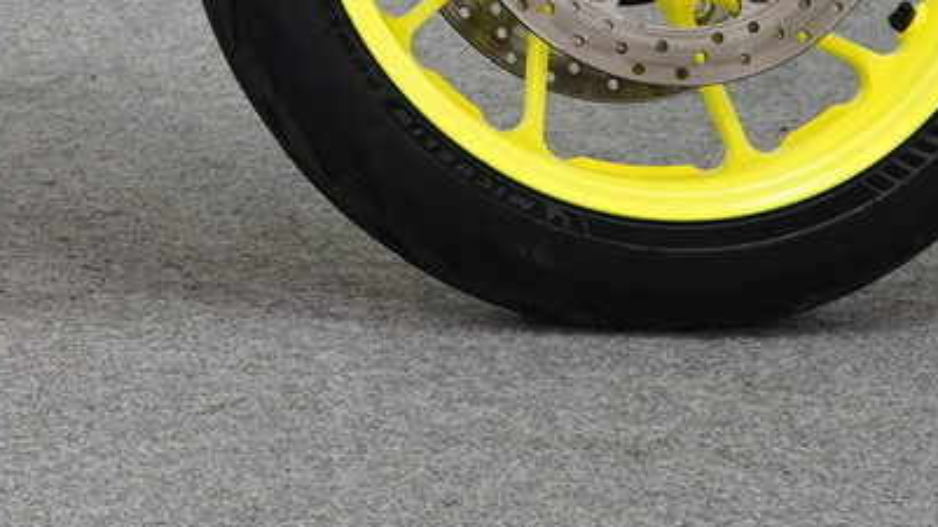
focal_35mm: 261
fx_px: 6488
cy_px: -581
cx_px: -587
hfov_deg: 8.1
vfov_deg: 4.6
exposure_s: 1/60
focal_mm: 52
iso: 640
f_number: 5
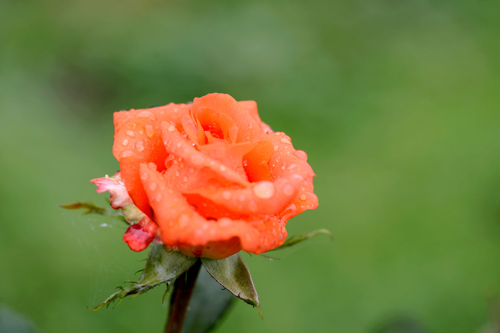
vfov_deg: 13.0
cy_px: 166
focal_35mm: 105
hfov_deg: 19.5
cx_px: 250
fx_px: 1459
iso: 160
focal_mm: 105
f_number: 5
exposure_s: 1/320
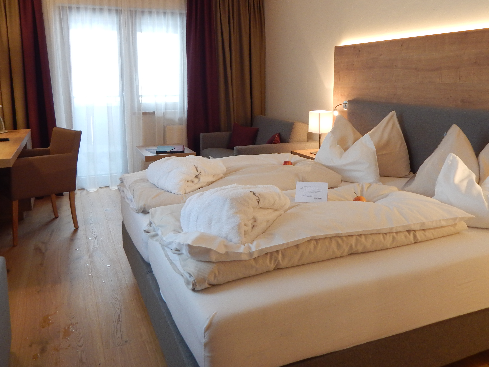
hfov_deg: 61.7
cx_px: 245
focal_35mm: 29
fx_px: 410
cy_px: 136
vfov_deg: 47.7
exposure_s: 1/30
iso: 200
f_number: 3
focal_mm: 4
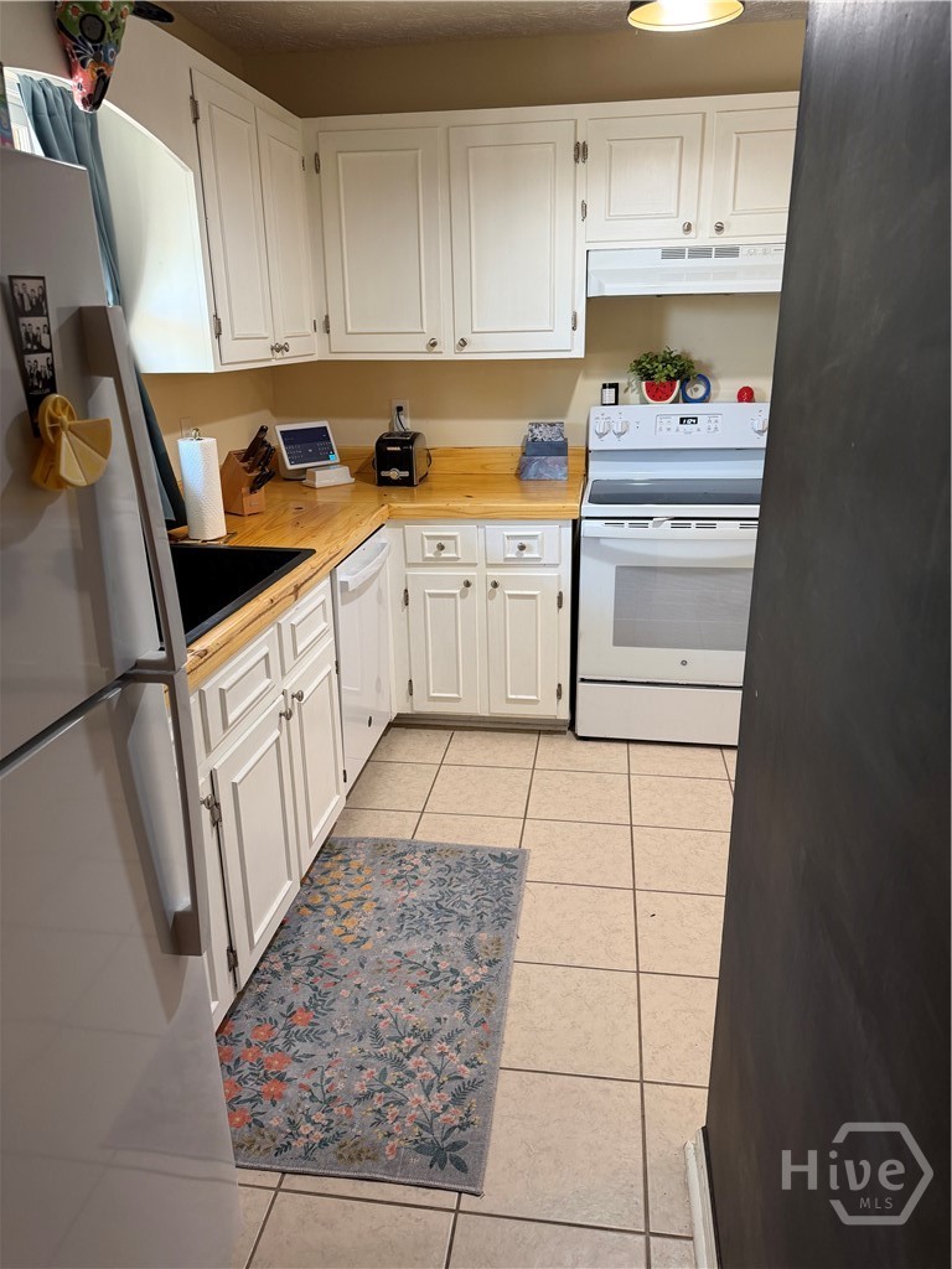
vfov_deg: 71.6
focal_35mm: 24
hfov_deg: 56.8
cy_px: 634
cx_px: 476
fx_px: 880
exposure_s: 1/60
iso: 200
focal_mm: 6.76
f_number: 1.78
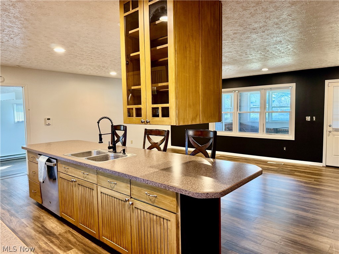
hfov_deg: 71.6
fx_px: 235
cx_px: 170
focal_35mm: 24
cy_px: 127
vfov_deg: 56.8
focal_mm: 6.76
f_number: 1.78
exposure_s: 1/120
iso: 320
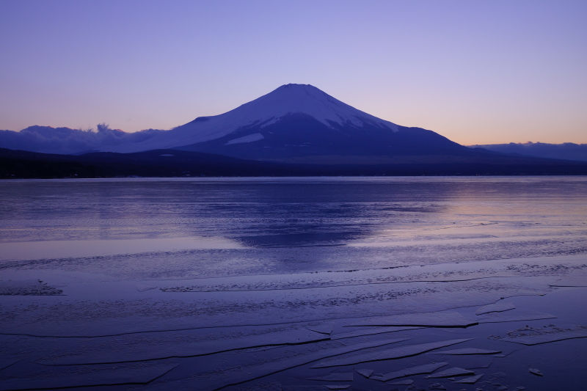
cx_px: 294
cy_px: 196
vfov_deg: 40.0
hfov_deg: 57.2
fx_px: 538
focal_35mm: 33
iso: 100
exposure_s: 1/80
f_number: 8
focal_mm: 22
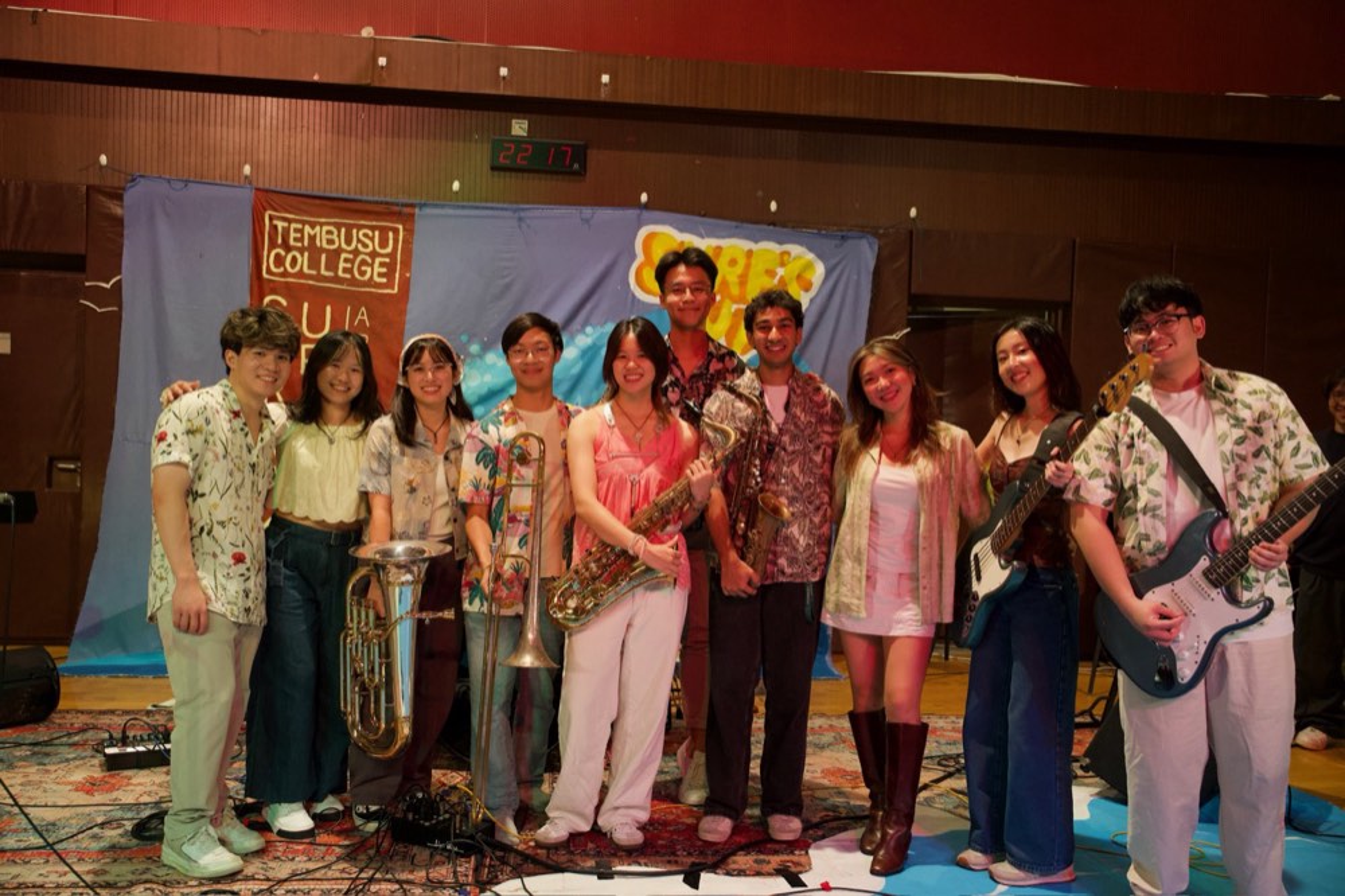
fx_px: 1232
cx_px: 672
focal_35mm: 33
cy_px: 448
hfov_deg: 57.2
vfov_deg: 39.9
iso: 6400
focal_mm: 33
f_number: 4
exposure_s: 1/160
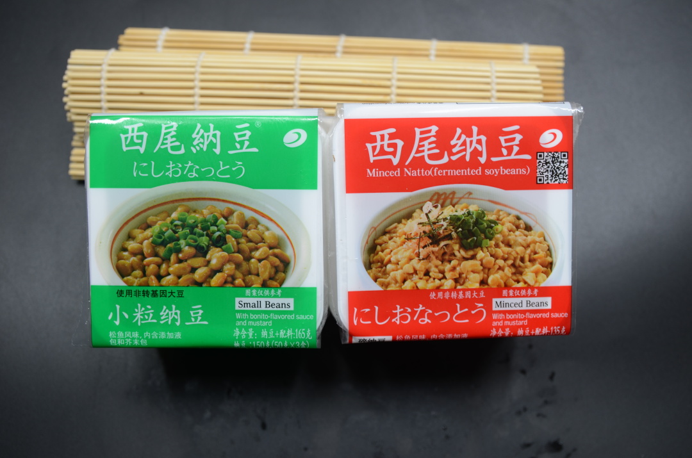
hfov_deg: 45.0
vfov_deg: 30.7
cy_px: 229
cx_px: 346
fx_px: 834
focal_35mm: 44
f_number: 4
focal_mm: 29
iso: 100
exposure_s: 1/30
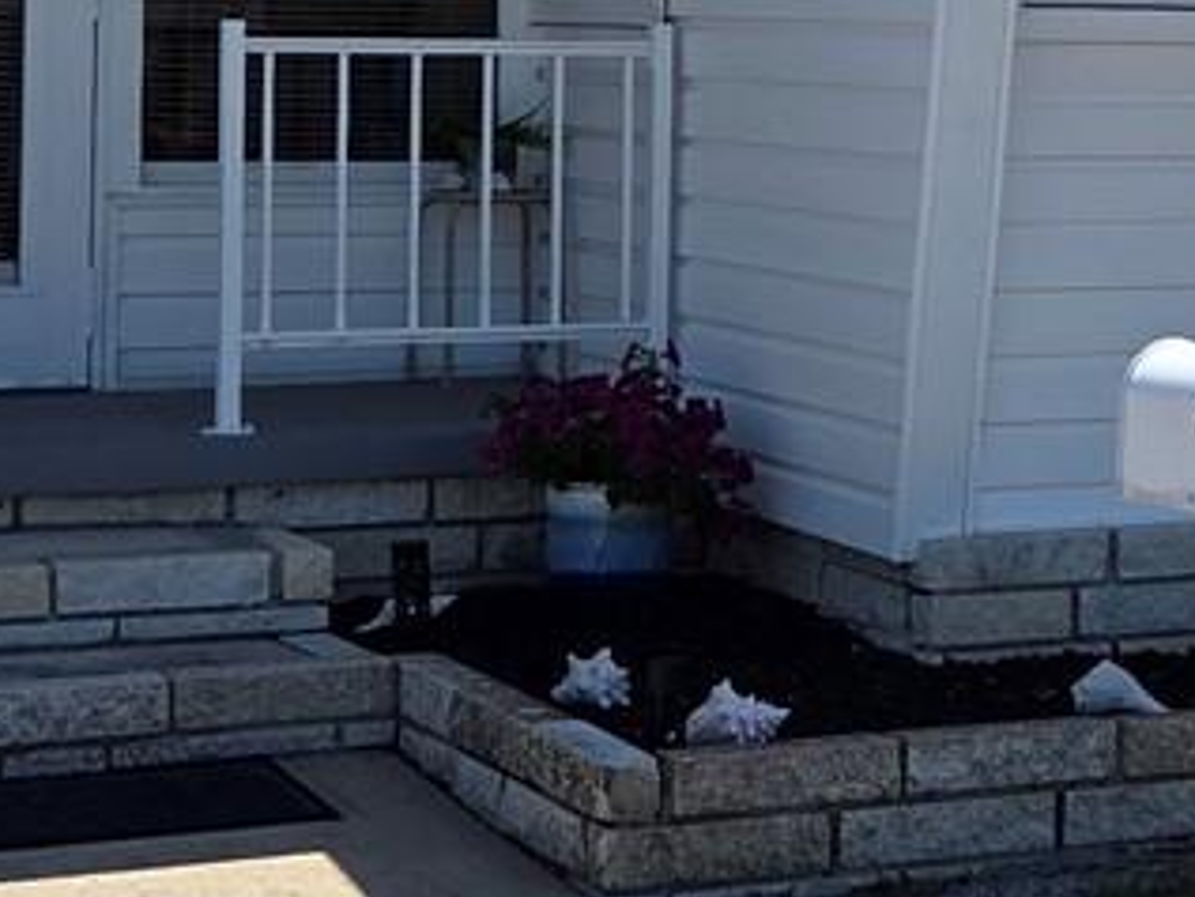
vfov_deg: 12.7
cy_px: 87
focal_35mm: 116
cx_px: 1184
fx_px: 4006
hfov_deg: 16.6
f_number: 1.8
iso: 80
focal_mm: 5.4
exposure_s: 1/5862
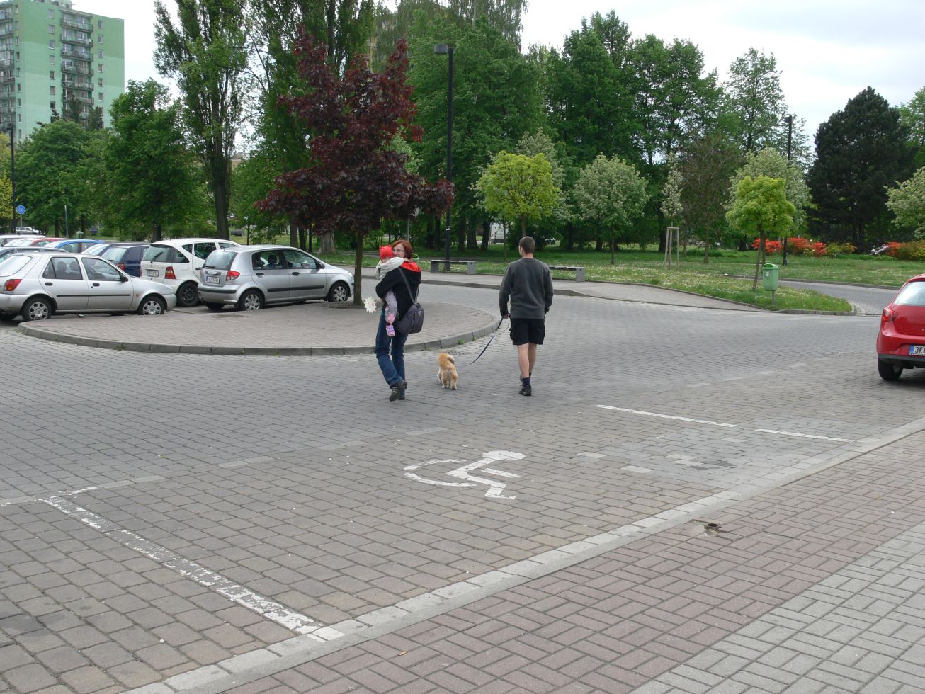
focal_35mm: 35
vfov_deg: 40.7
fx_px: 935
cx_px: 462
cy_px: 347
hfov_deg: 52.6
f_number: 5.6
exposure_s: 1/320
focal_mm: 7.4
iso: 100
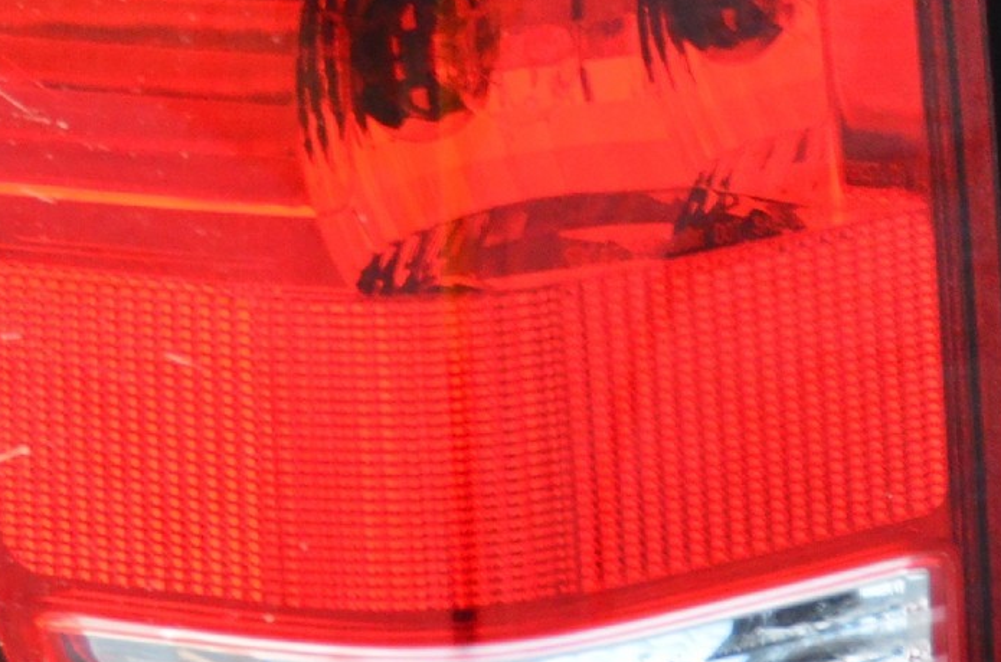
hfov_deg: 7.0
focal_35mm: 297
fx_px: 8234
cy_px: 191
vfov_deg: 4.6
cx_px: 400
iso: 1600
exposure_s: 1/60
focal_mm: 55
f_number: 4.8
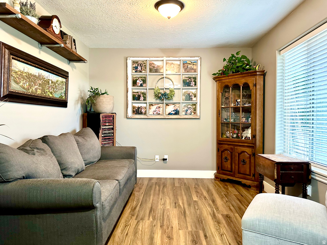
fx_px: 227
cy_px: 122
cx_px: 164
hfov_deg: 71.6
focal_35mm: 24
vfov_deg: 56.8
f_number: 1.78
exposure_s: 1/60
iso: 500
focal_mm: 6.86
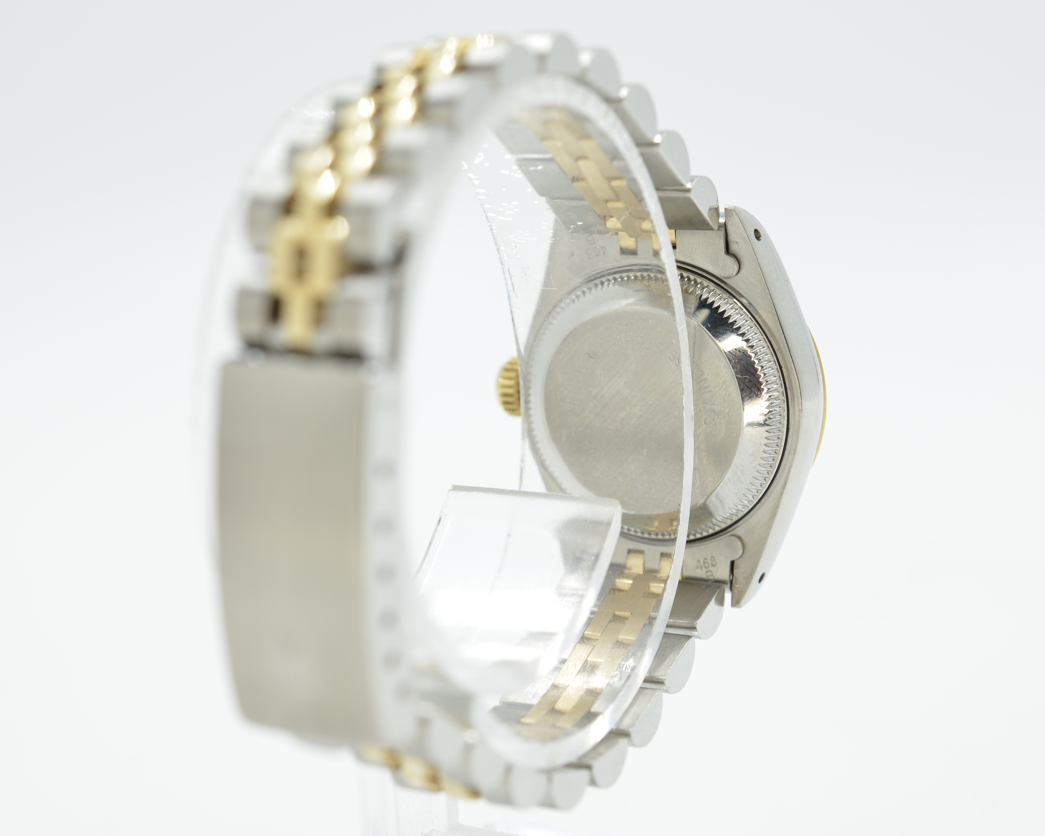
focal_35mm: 68
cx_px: 469
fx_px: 2103
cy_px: 418
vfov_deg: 22.5
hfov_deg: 27.9
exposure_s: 1/50
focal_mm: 40
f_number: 8
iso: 200
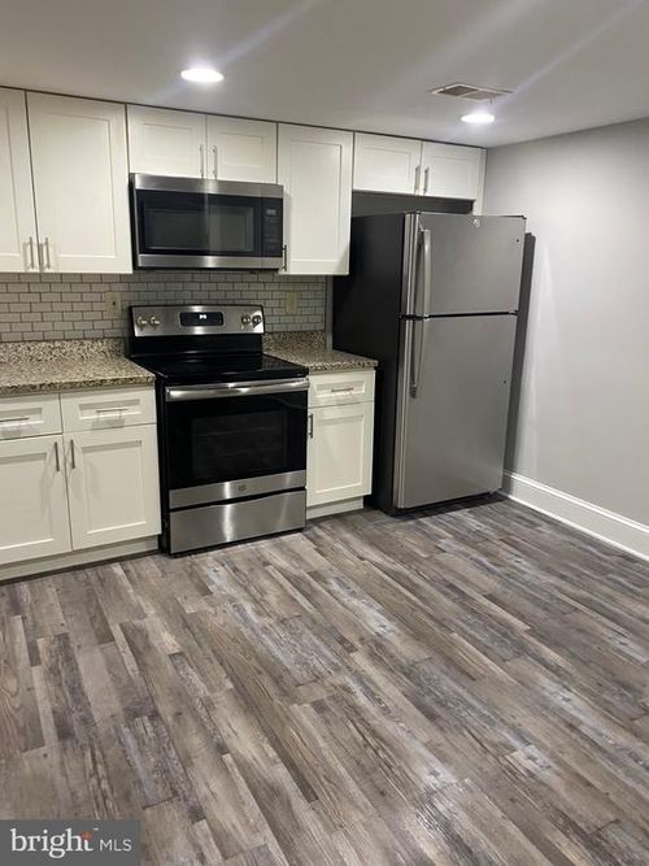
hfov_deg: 53.0
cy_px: 433
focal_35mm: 26
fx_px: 650
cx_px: 324
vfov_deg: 67.3
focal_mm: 4.25
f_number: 1.8
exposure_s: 1/60
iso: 250
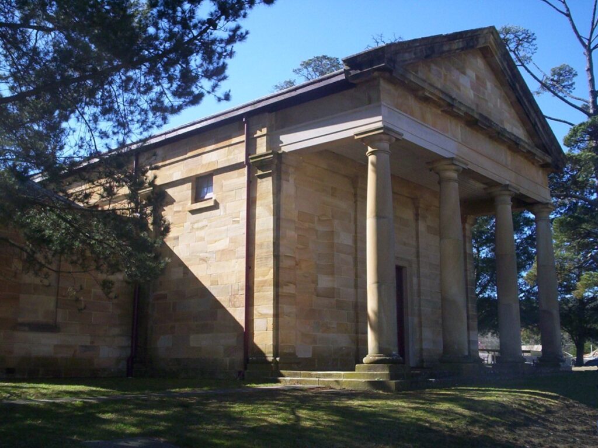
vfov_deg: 37.7
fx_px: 656
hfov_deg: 49.0
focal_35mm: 38
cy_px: 224
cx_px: 299
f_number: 4.5
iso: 100
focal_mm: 4.99
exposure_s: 1/318
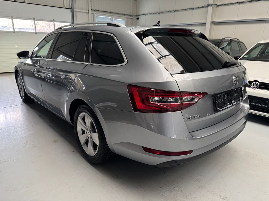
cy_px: 100
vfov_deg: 56.8
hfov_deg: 71.6
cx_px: 134
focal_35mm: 24
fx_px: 187
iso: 320
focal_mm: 6.76
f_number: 1.78
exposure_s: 1/60
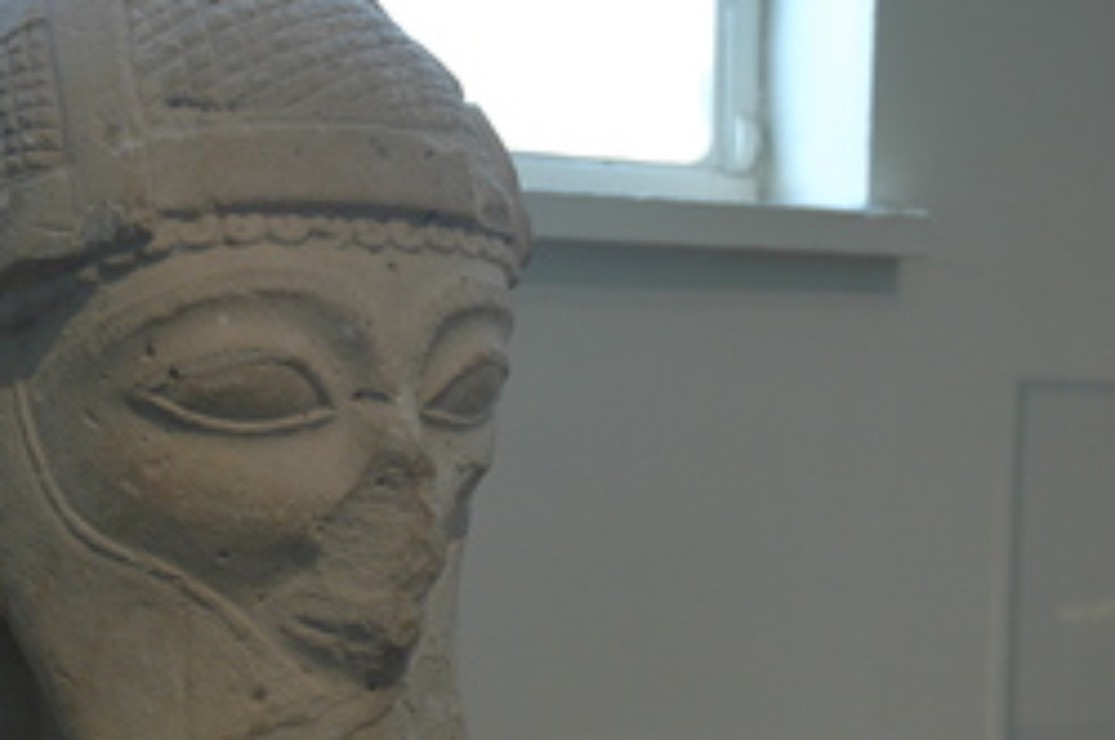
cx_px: 321
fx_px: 2038
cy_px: 419
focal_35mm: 66
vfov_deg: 20.6
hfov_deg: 30.2
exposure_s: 1/60
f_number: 4
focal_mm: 25
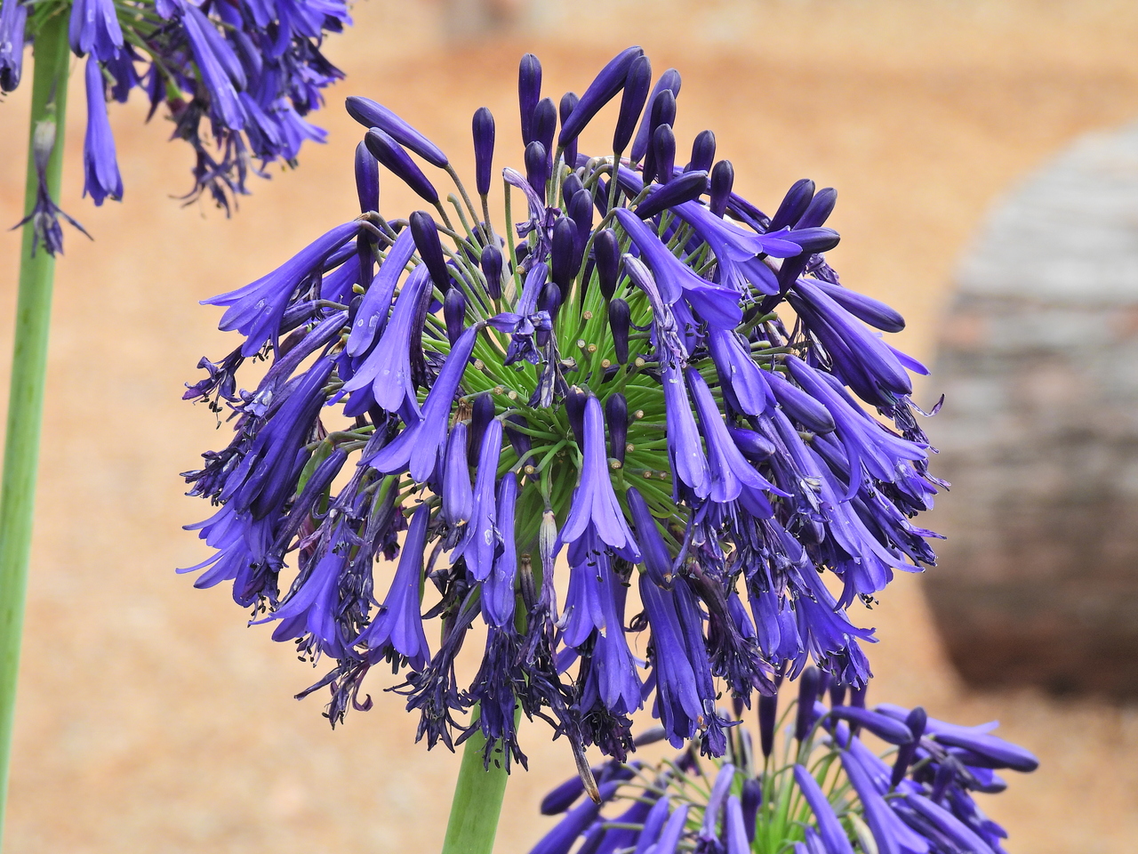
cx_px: 569
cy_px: 427
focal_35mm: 220
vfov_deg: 6.8
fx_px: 7232
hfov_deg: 9.0
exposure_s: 1/250
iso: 100
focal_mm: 39.3
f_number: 4.5
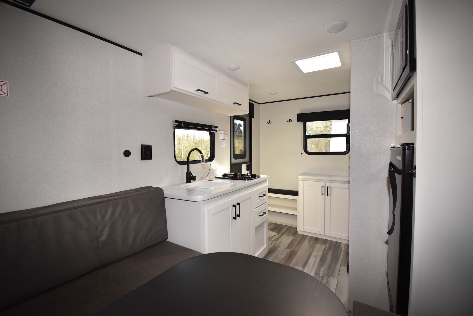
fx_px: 197
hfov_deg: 100.3
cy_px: 158
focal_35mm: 15
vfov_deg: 77.5
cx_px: 236
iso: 800
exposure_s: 1/100
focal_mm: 10
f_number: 5
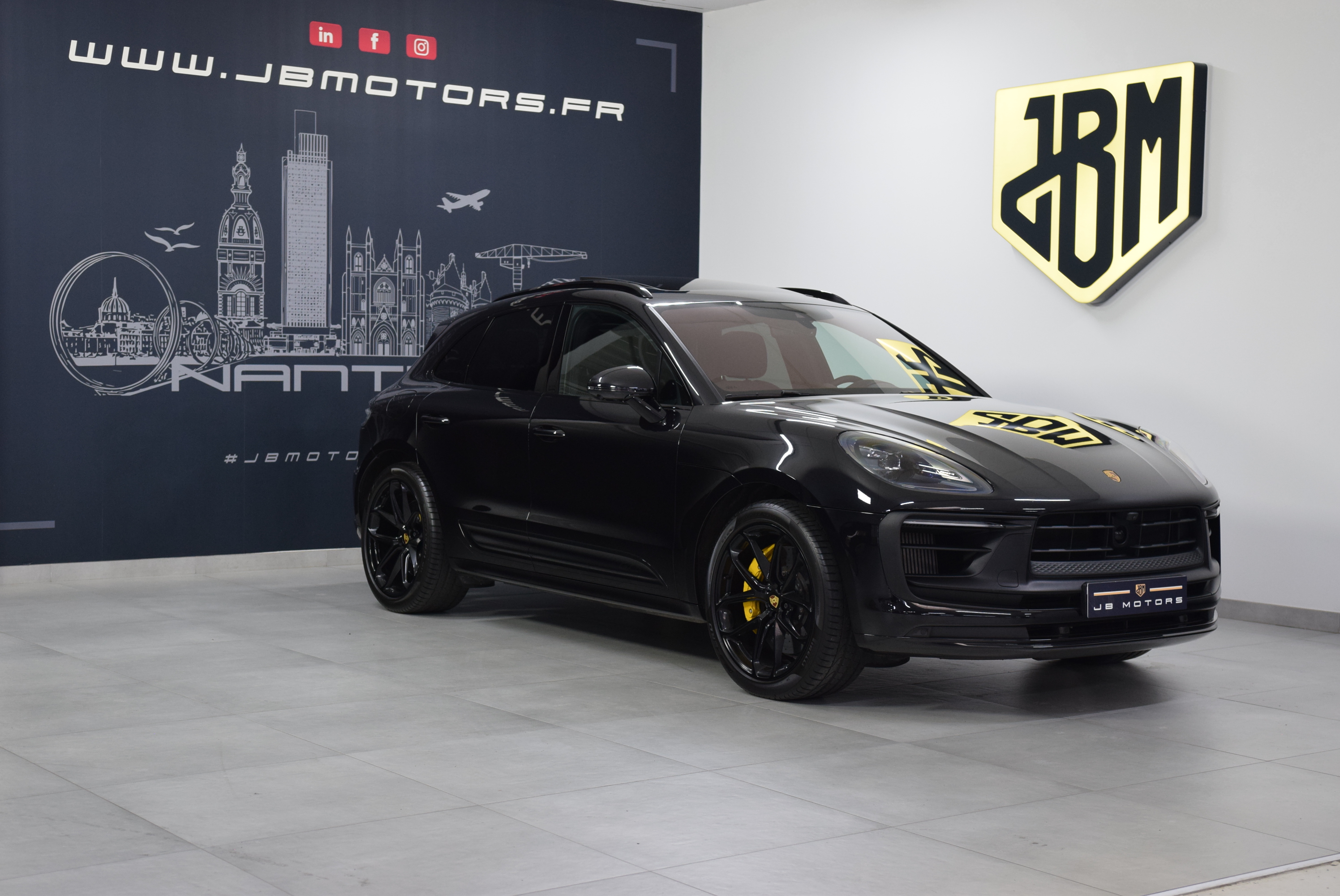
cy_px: 448
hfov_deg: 37.8
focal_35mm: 52
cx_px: 670
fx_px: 1956
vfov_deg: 25.8
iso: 640
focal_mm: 35
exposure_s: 1/50
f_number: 2.8
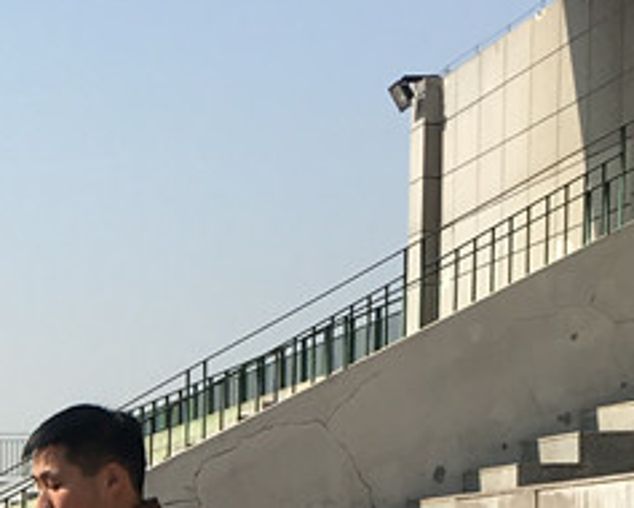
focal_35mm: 124
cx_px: -201
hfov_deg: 14.8
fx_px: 2329
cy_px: 815
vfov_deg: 11.8
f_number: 2.2
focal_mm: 4.15
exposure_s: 1/2024
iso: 25
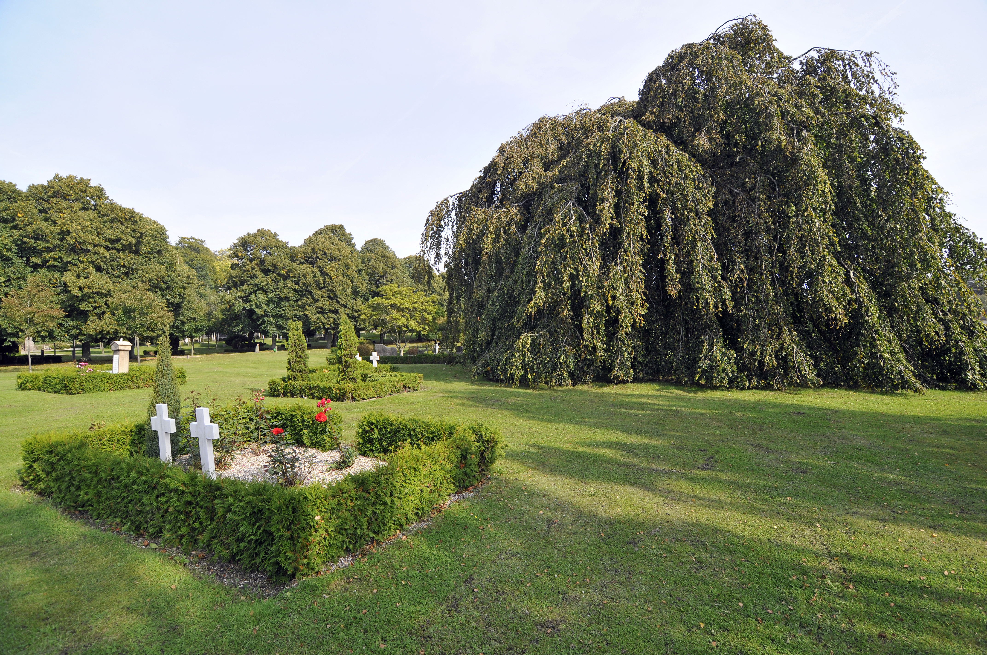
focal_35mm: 16
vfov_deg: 71.9
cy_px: 328
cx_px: 494
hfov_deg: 95.0
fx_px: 452
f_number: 5
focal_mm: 11
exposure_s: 1/320
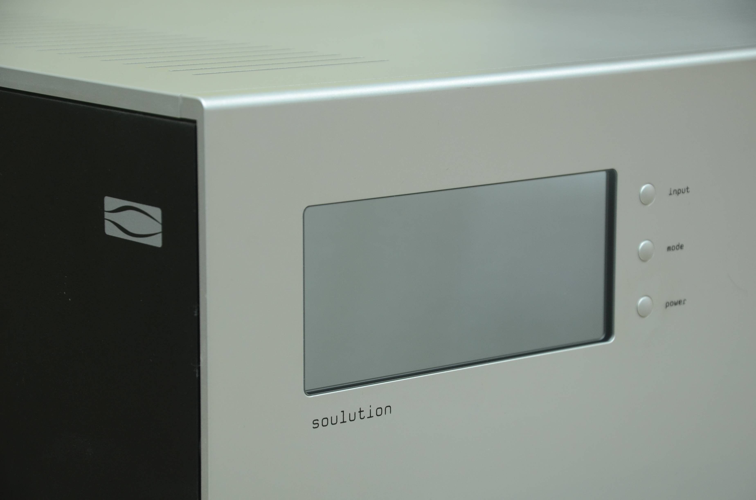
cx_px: 378
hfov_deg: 17.1
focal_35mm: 120
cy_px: 250
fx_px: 2515
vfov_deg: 11.4
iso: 500
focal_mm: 80
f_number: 6.3
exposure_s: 1/10
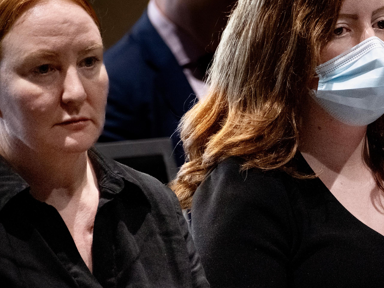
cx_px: 361
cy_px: 165
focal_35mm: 561
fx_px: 6223
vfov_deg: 2.7
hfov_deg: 3.5
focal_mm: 198.9
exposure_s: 1/125
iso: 3200
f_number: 5
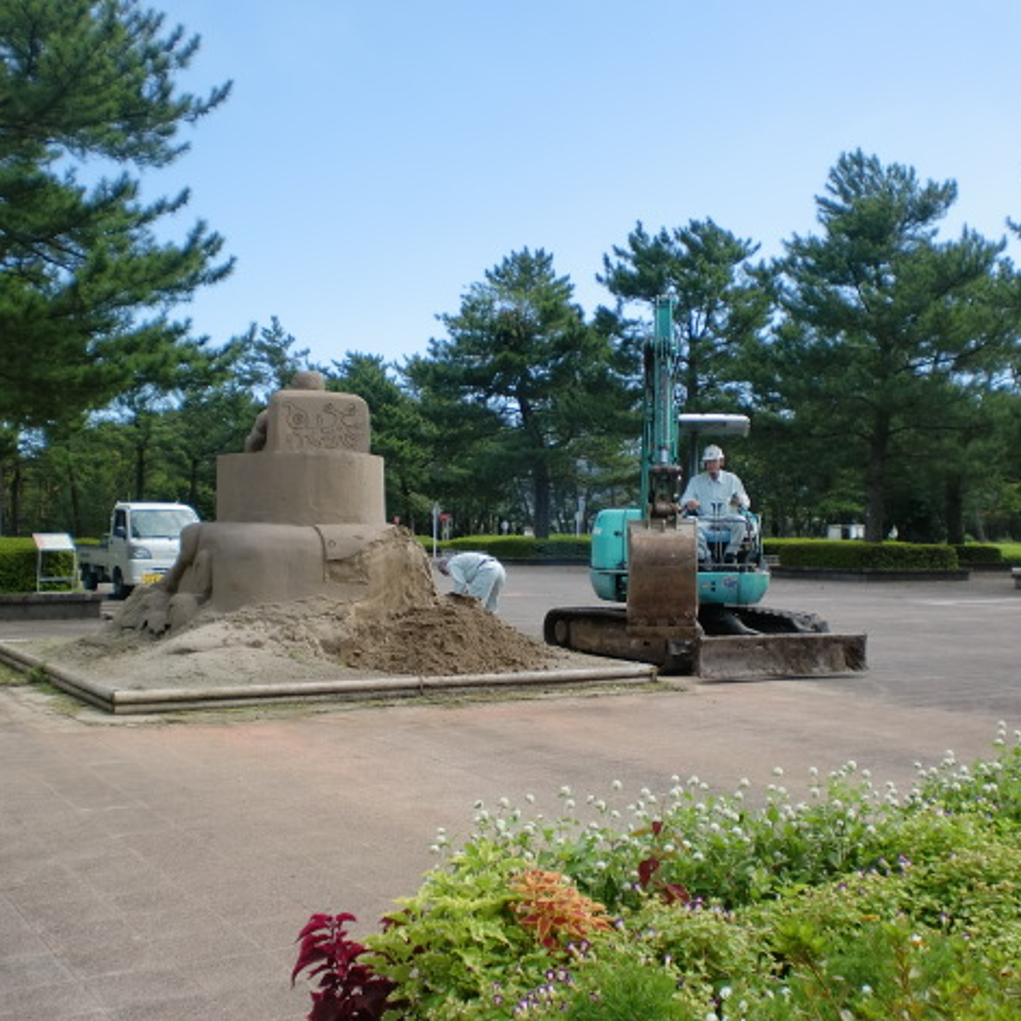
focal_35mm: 42
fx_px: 1402
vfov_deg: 40.0
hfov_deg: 40.0
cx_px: 529
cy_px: 505
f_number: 3.1
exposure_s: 1/640
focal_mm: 6.3
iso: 64
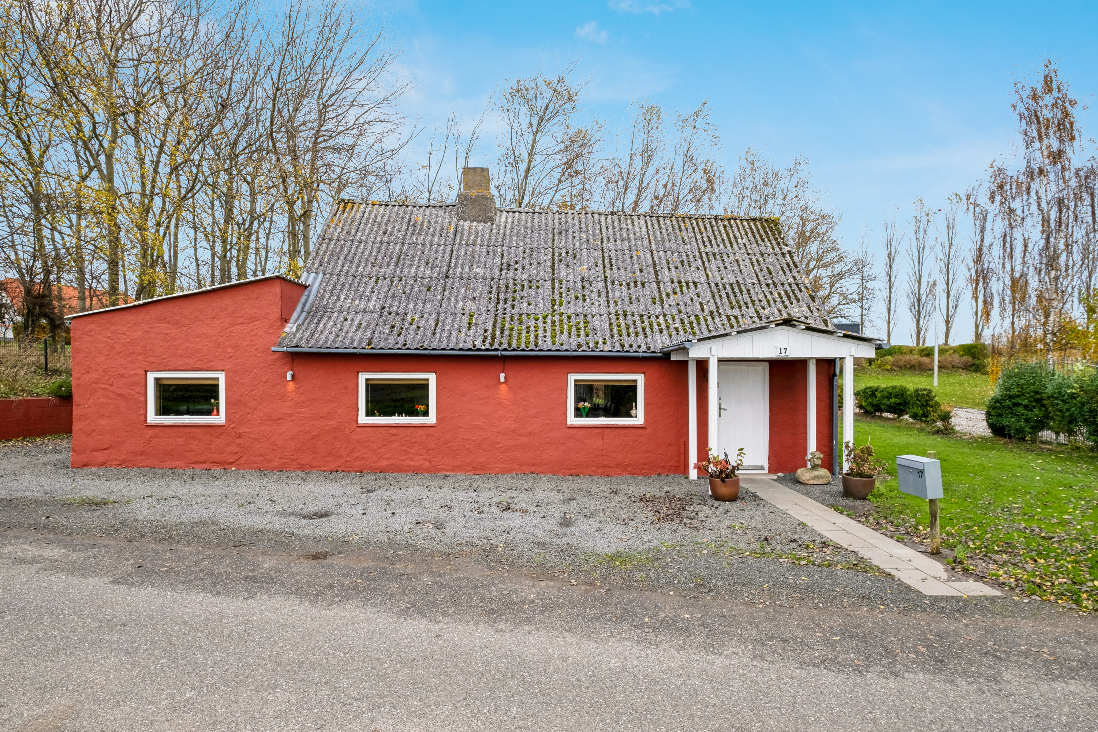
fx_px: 610
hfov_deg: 84.0
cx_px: 549
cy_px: 366
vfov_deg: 61.9
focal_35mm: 20
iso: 320
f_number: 10
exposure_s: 1/125
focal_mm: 13.2
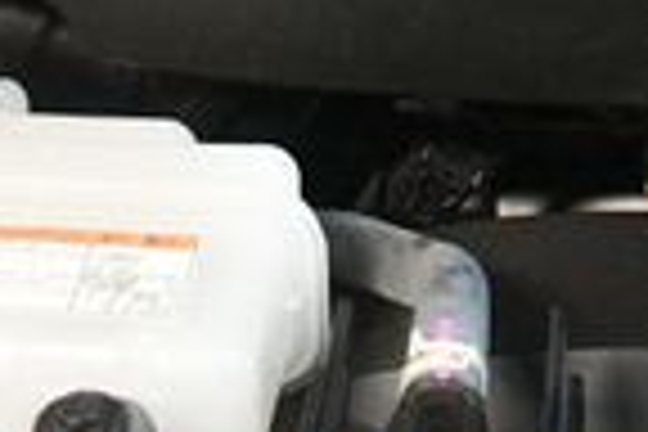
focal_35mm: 120
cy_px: -418
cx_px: 572
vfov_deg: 10.5
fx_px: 2160
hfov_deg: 16.8
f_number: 3.5
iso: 3200
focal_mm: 18
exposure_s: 1/60
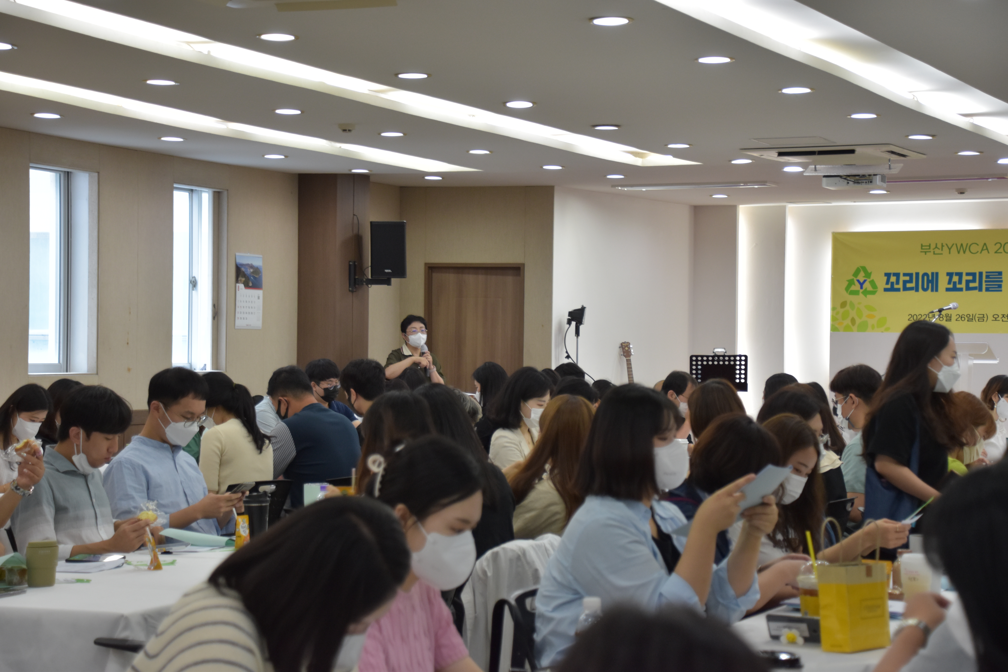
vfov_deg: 18.2
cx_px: 504
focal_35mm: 75
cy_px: 336
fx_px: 2100
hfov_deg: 27.0
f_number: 5
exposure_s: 1/100
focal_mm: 50
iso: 1000
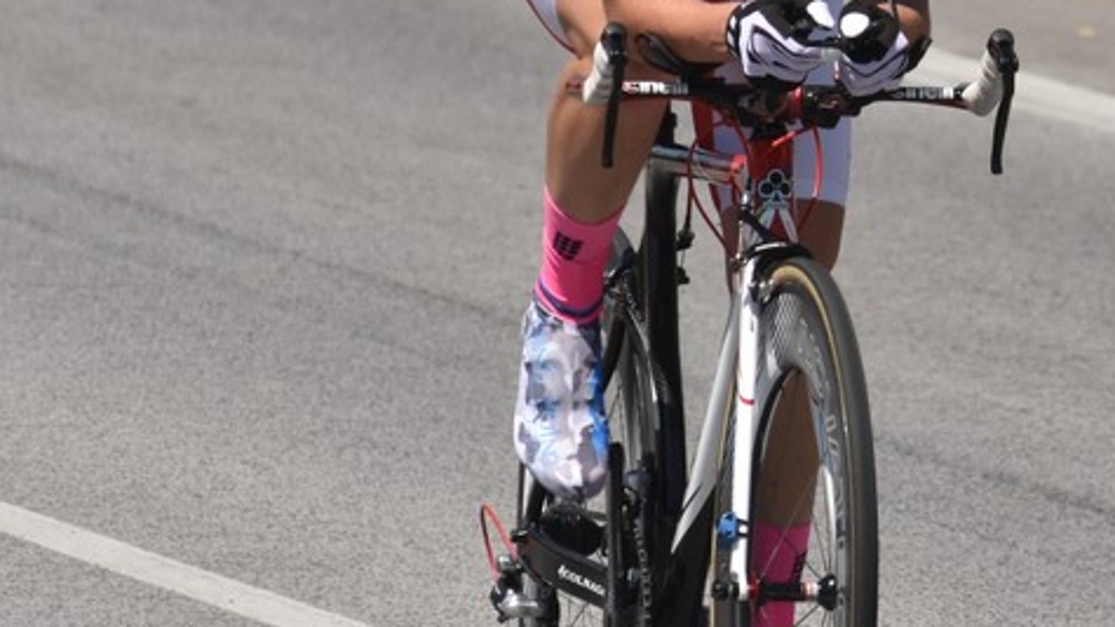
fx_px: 19392
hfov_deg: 3.3
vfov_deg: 1.9
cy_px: 217
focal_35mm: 656
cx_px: 840
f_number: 5.6
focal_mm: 200
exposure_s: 1/2000
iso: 500
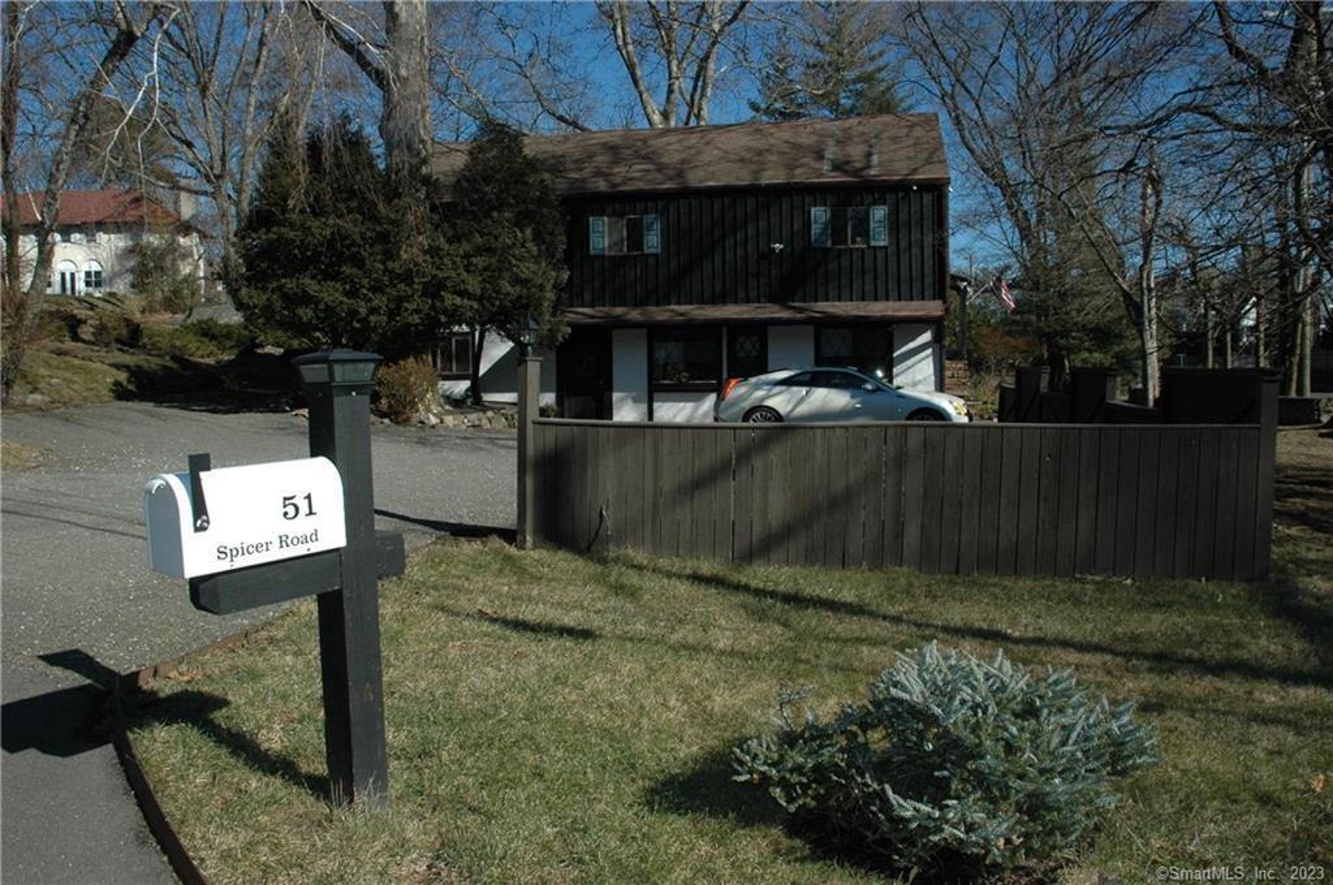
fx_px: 998
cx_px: 666
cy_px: 442
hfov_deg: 67.4
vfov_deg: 47.8
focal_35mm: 27
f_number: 10
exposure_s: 1/500
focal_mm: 18
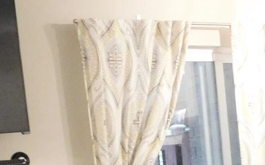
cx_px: 140
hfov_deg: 19.6
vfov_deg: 11.2
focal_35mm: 106
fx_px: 765
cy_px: 329
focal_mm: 4
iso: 400
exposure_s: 1/10
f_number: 3
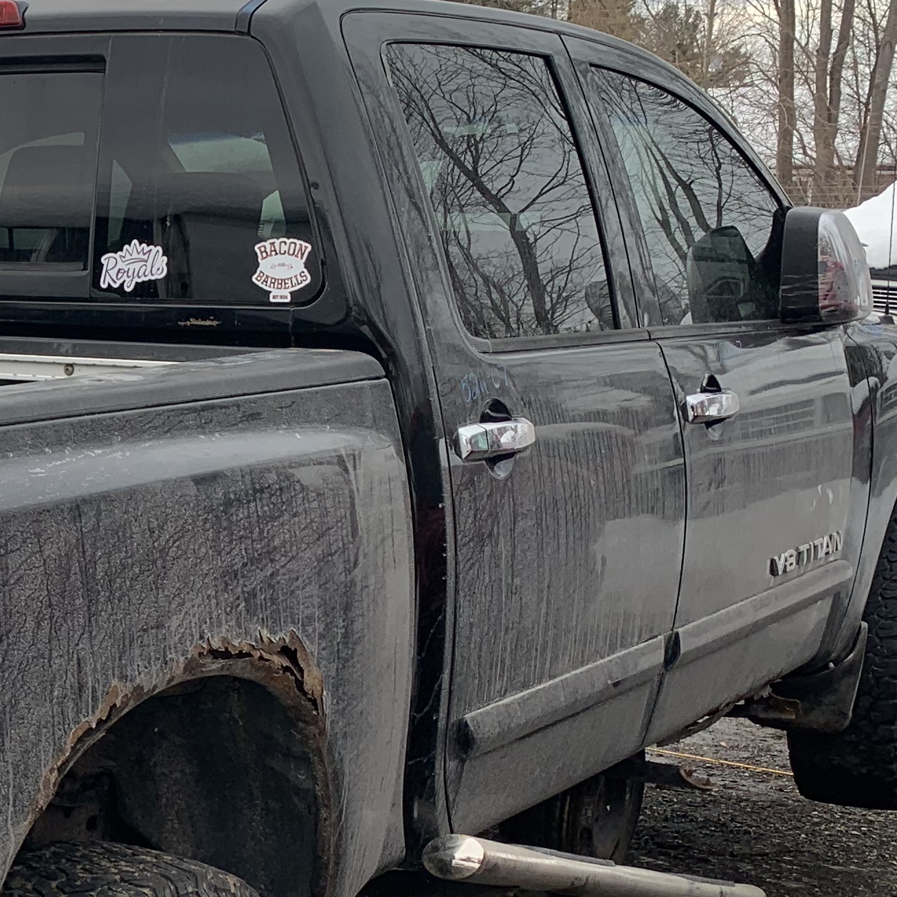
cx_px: -239
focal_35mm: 71
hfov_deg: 22.1
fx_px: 2082
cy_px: 619
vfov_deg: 24.2
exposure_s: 1/126
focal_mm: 4.25
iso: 25
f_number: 1.8
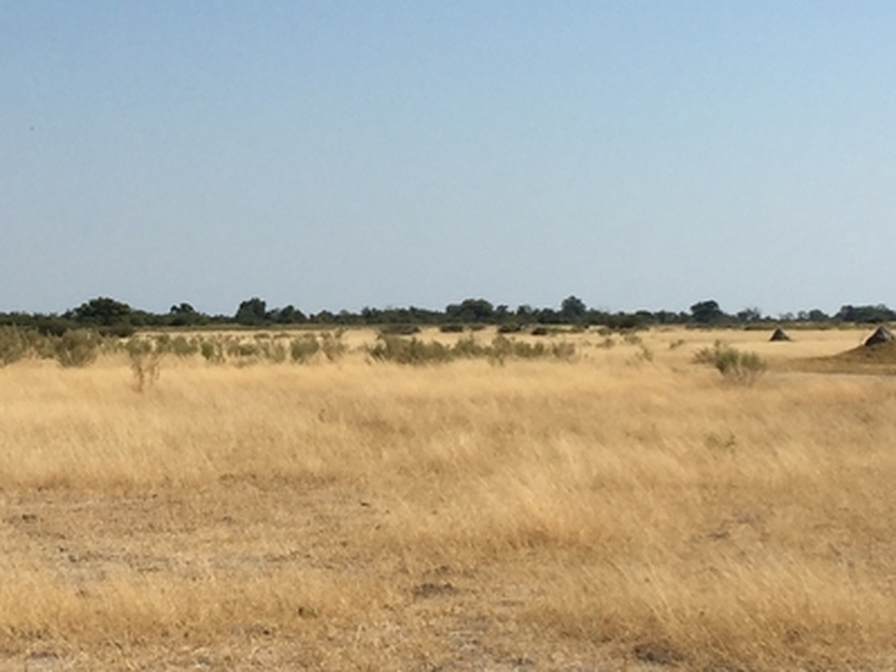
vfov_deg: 15.9
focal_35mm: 93
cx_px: 276
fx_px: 2406
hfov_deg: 21.0
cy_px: 366
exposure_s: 1/3597
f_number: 2.2
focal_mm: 4.15
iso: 32
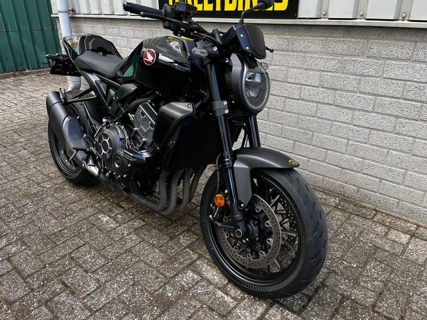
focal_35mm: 26
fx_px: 321
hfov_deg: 67.3
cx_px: 214
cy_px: 160
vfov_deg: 53.1
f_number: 1.6
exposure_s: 1/179
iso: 40
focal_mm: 5.1
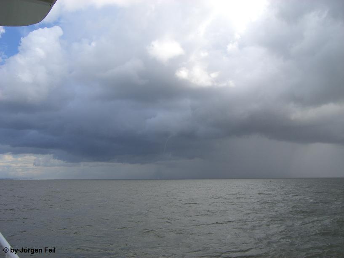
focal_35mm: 38
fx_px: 378
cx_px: 172
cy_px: 129
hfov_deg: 49.0
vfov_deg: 37.7
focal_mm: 6.2
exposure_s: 1/640
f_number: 4.3
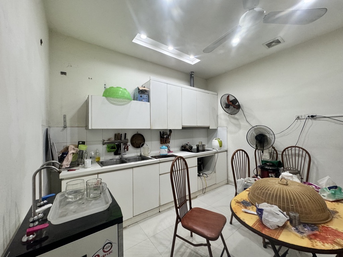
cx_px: 172
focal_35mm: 14
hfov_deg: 102.1
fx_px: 139
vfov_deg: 85.7
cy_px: 128
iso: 200
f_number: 2.2
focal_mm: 2.22
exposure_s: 1/100
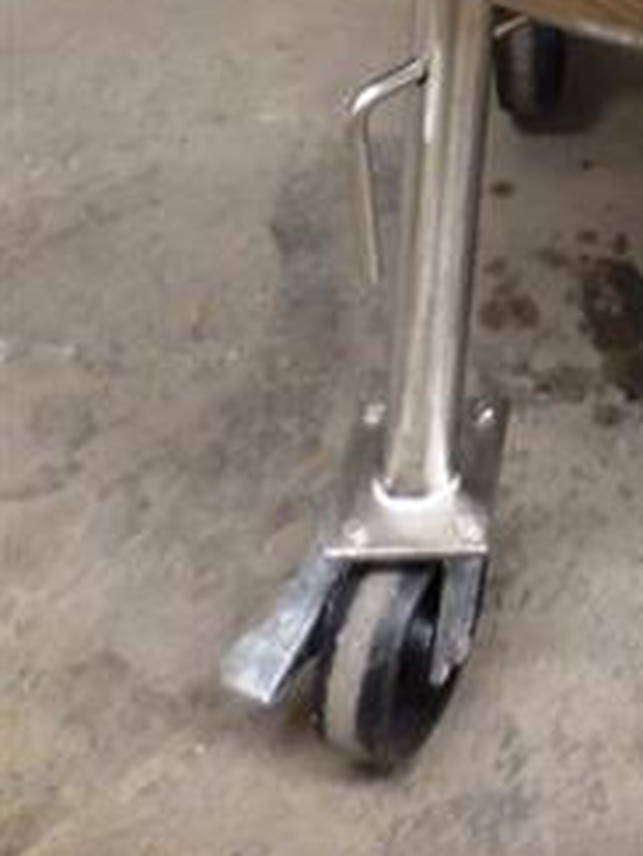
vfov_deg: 24.5
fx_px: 1683
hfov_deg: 19.7
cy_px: -285
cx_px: 870
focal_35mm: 68
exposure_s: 1/30
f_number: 3.7
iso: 220
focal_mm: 4.5
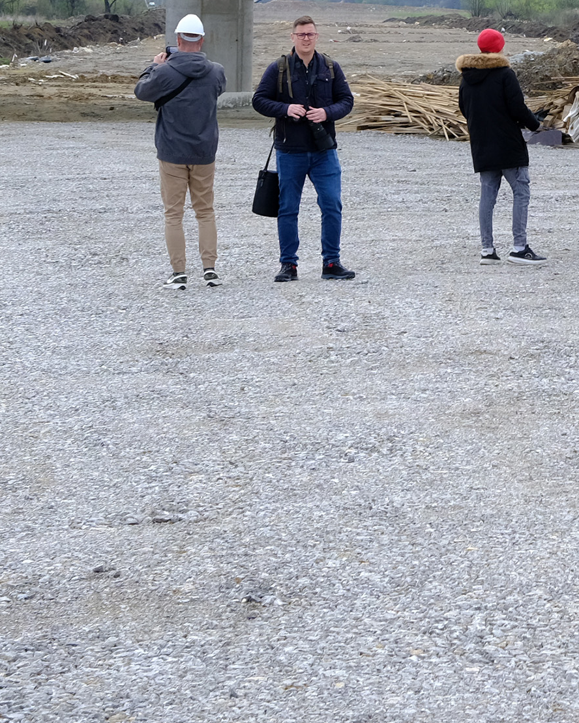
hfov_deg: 10.6
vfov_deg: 13.2
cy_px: -141
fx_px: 3042
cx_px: 784
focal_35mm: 142
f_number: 5.6
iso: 400
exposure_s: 1/400
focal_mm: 28.3
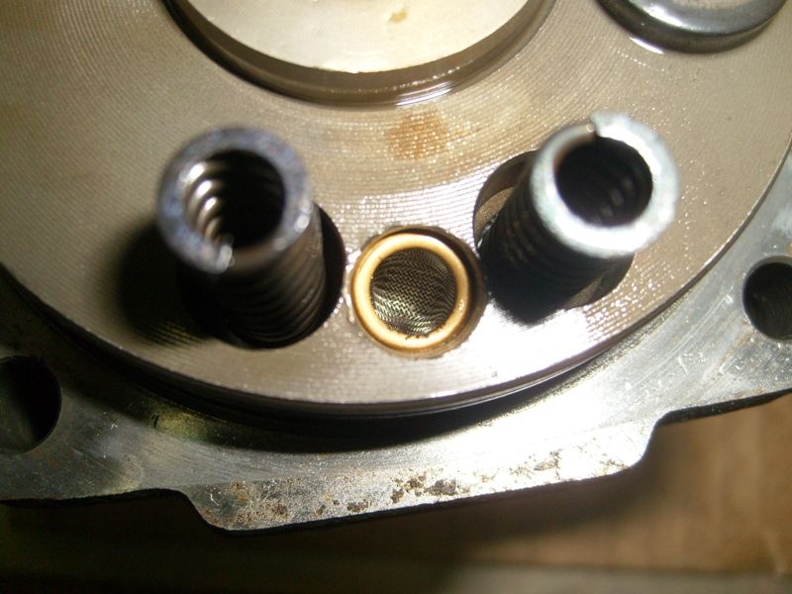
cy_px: 297
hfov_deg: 52.6
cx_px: 396
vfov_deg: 40.7
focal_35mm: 35
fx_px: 801
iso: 100
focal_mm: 5.8
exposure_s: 1/45
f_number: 2.8
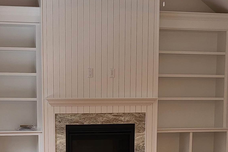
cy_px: 174
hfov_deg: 27.5
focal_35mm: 73
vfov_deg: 17.9
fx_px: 462
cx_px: 75
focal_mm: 4.25
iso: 50
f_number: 1.8
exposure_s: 1/128
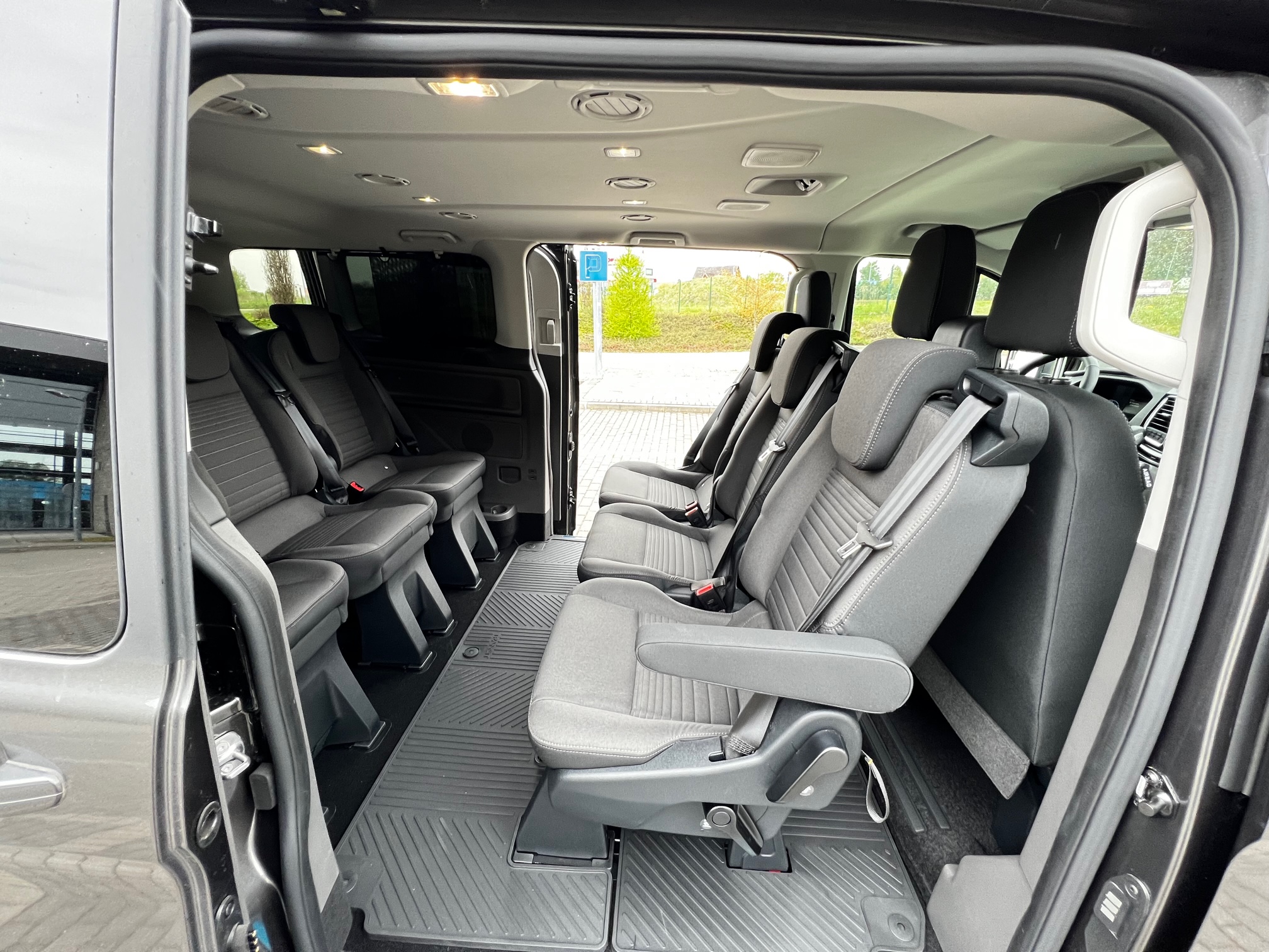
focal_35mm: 13
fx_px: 477
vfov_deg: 89.9
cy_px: 476
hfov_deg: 106.2
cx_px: 634
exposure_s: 1/99
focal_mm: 1.57
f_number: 1.8
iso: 160
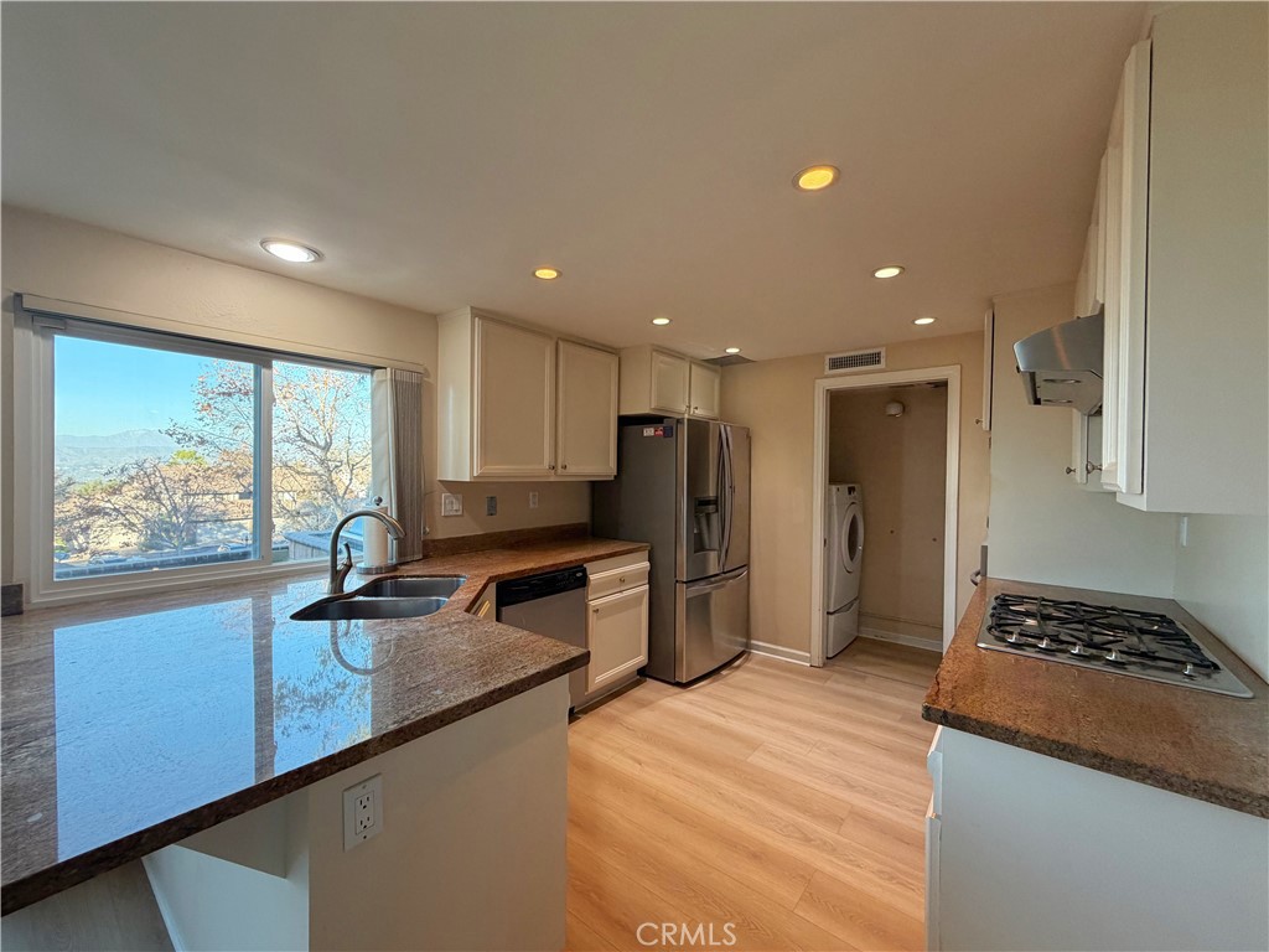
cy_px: 476
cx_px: 634
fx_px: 513
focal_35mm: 14
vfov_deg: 85.7
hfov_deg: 102.1
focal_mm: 2.22
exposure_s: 1/120
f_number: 2.2
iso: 160
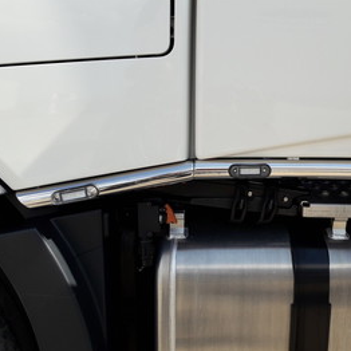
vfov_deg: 48.5
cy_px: 176
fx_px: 390
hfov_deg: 47.6
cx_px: 236
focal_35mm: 34
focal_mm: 3.7
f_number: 1.9
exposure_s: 1/829
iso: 40
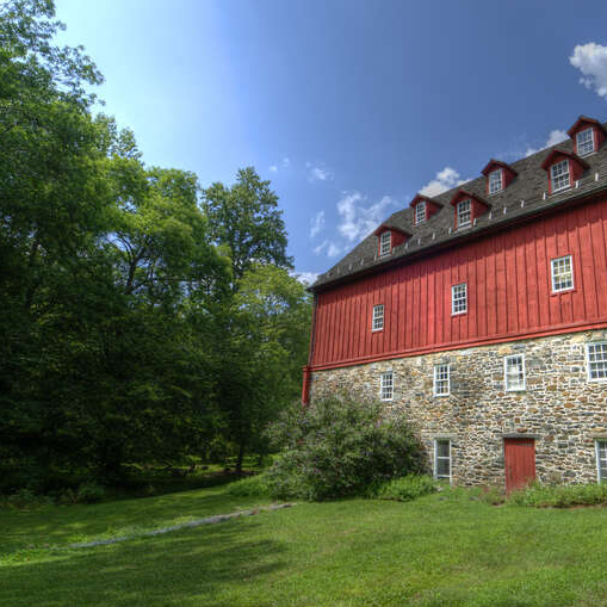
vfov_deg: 65.0
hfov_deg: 62.1
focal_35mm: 24
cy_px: 296
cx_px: 440
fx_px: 476
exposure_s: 1/80
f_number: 13
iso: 100
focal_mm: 12
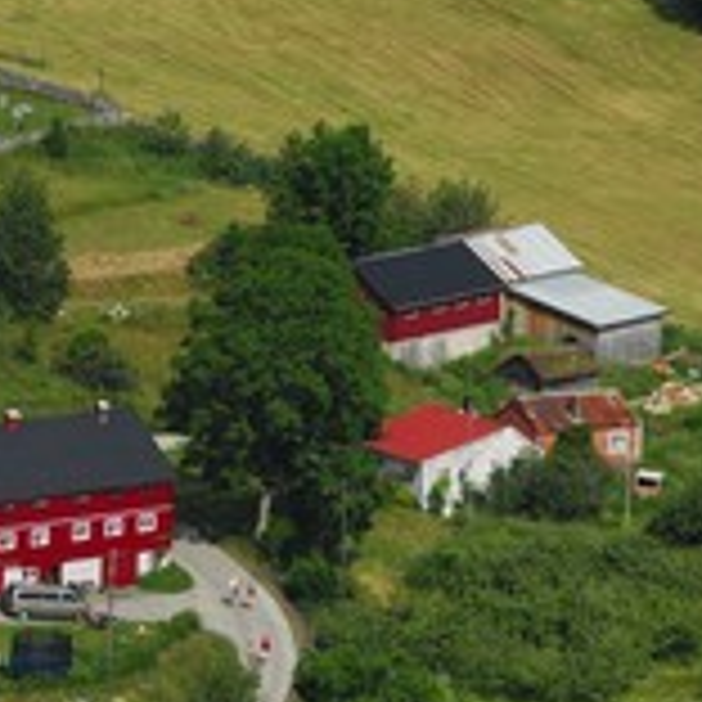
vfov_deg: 3.4
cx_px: 43
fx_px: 11862
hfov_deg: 3.4
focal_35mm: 517
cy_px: 198
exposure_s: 1/2500
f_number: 2.8
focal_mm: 150
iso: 100
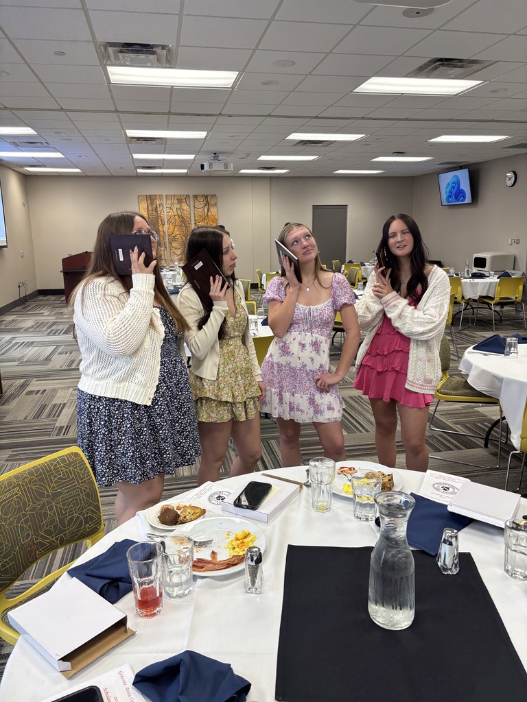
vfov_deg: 67.3
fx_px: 528
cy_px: 351
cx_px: 264
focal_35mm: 26
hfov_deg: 53.1
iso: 100
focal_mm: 5.96
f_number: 1.6
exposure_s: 1/120
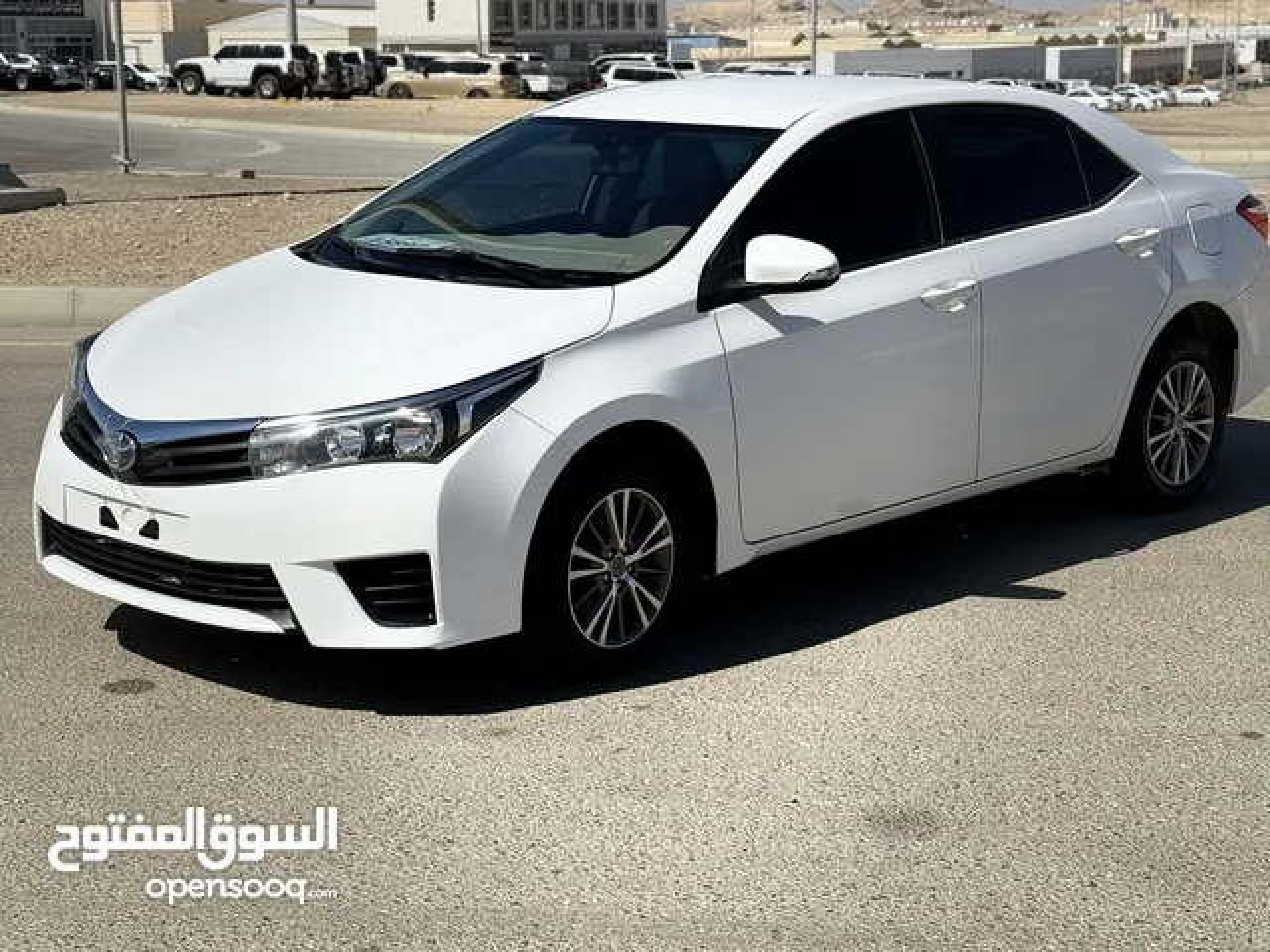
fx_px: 1761
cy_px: 476
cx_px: 635
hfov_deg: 39.7
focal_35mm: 48
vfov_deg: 30.3
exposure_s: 1/9901
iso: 64
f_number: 1.78
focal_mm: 6.76
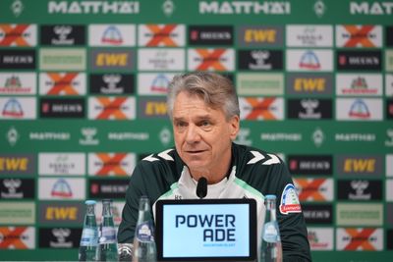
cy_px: 131
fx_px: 2457
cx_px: 196
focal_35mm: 225
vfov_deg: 6.1
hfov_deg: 9.1
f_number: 2
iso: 640
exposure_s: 1/500
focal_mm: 150
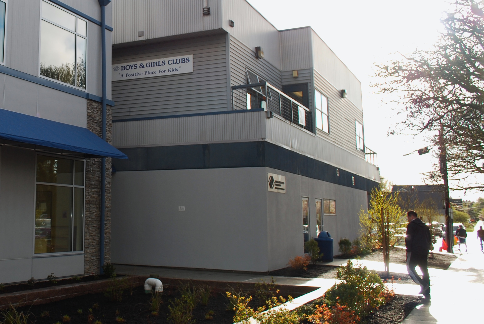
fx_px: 606
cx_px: 85
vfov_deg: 29.6
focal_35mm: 45
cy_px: 98
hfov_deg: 41.4
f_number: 5.6
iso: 100
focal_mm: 18
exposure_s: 1/200
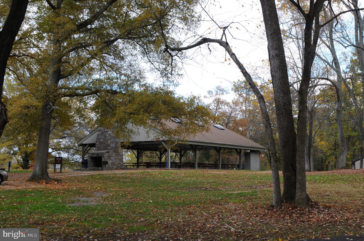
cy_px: 120
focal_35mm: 45
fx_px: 454
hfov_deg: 43.7
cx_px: 182
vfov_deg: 29.8
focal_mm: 30
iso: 320
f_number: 7.1
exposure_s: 1/200
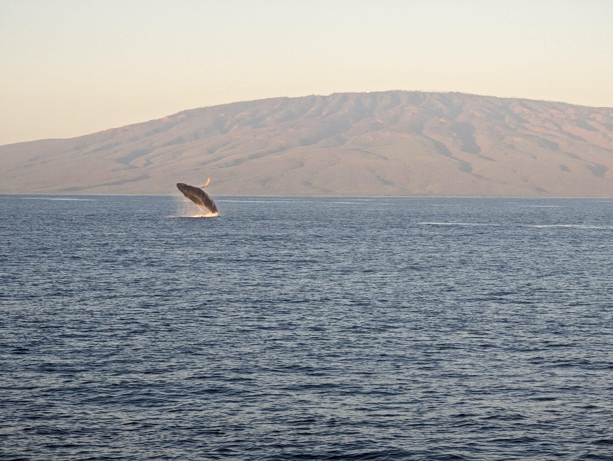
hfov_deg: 18.9
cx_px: 306
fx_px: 1844
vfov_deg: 14.3
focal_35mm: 104
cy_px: 230
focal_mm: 19
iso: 101
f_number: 3.5
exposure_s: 1/337
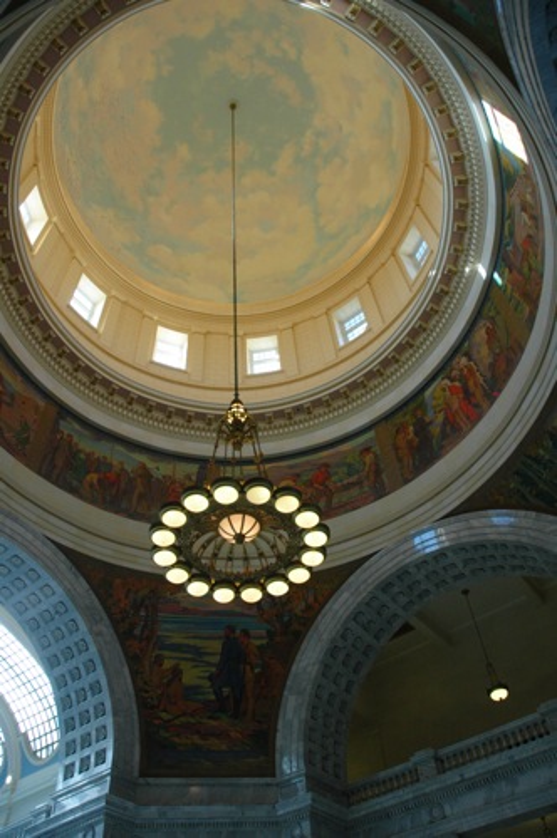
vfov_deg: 67.4
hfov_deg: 47.8
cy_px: 419
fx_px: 628
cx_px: 278
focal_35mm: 27
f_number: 5
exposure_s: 1/100
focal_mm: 18
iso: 400
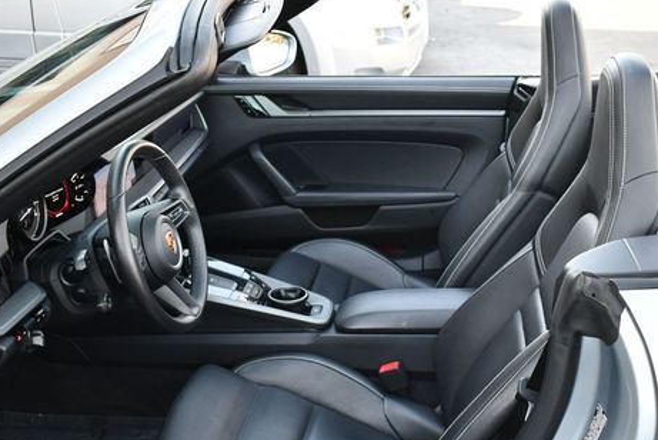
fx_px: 914
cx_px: 345
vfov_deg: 27.0
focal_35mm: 50
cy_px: 273
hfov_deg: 39.6
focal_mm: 18
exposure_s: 1/250
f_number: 3.5
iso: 560
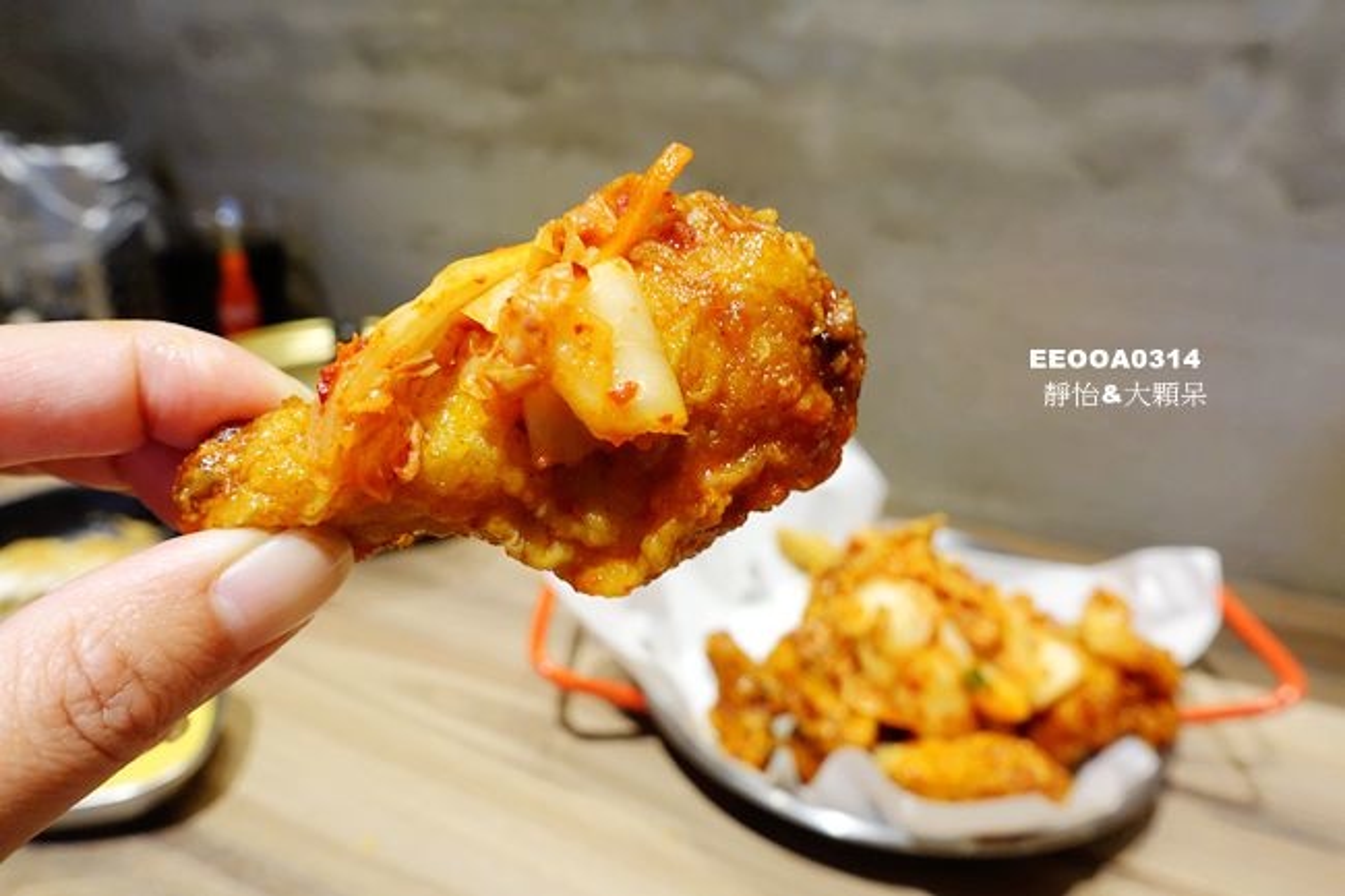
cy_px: 448
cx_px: 672
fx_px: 896
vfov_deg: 53.1
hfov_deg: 73.8
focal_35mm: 24
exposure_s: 1/40
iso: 800
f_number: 4
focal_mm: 8.8
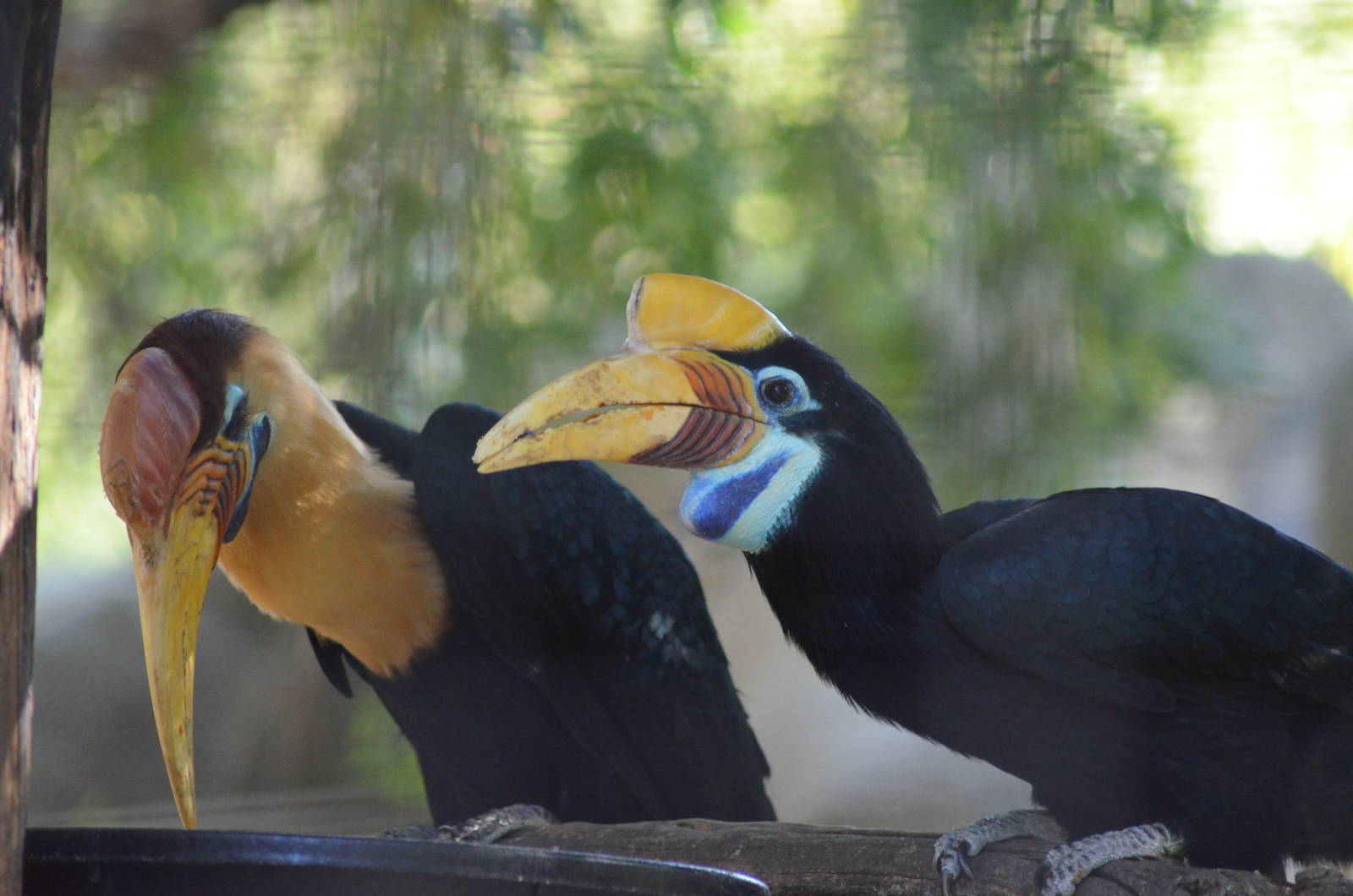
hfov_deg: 5.5
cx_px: 676
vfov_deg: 3.7
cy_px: 448
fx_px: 14066
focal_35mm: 375
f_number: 5
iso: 3200
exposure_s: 1/400
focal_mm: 250
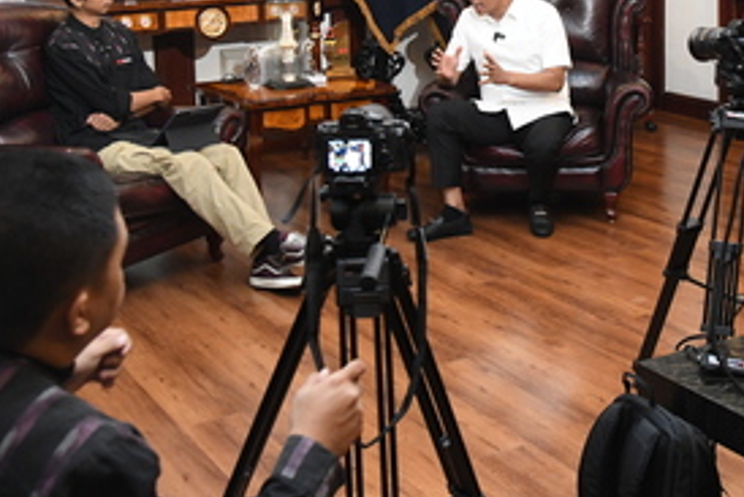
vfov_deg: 21.2
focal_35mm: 63
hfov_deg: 31.7
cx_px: 483
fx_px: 1303
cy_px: 58
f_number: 4.5
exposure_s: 1/160
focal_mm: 27
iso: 5000
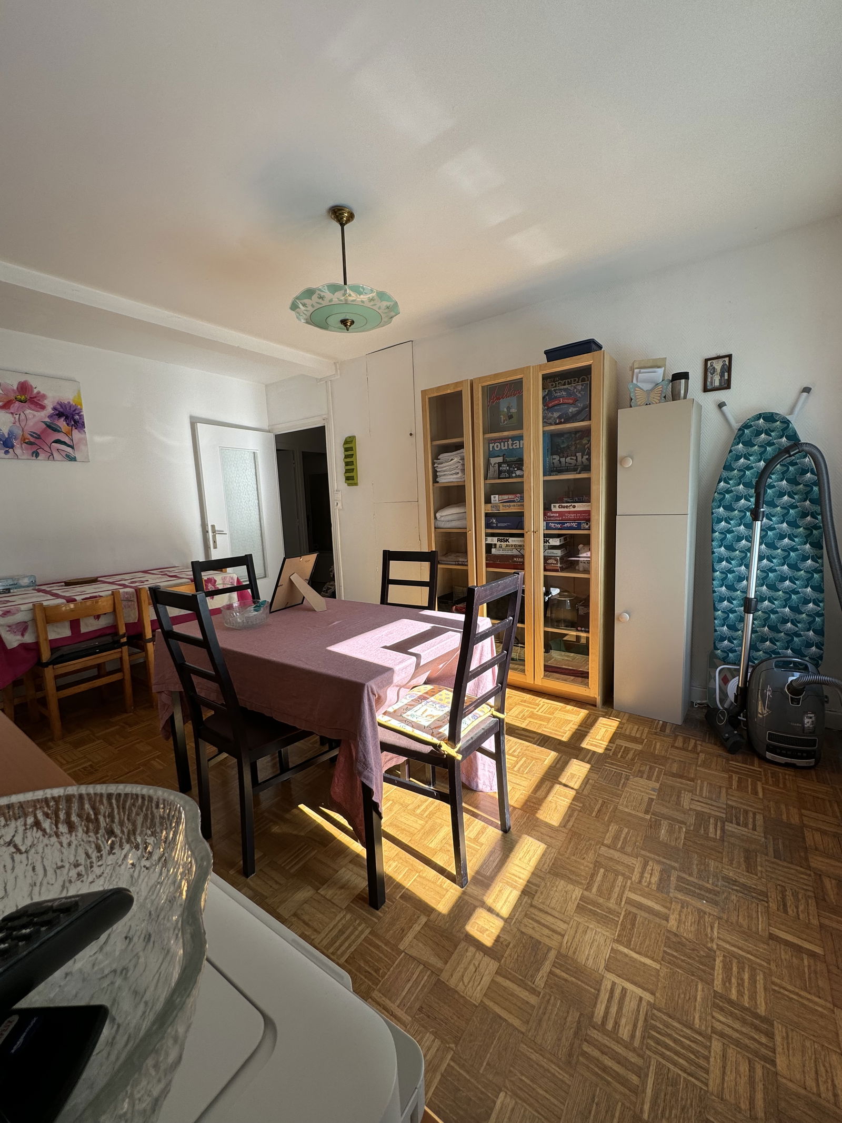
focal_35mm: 14
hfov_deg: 85.7
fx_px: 454
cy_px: 562
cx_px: 421
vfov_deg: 102.1
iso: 40
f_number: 2.2
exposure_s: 1/169
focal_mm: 2.22
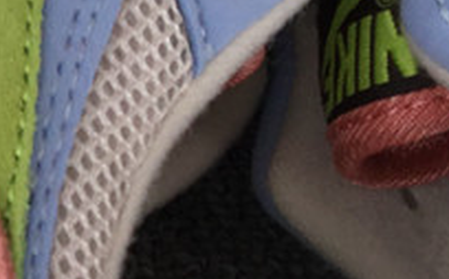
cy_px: 65
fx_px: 1772
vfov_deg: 9.0
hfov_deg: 13.1
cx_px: -359
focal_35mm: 145
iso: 25
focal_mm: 3.3
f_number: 2.4
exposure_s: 1/362
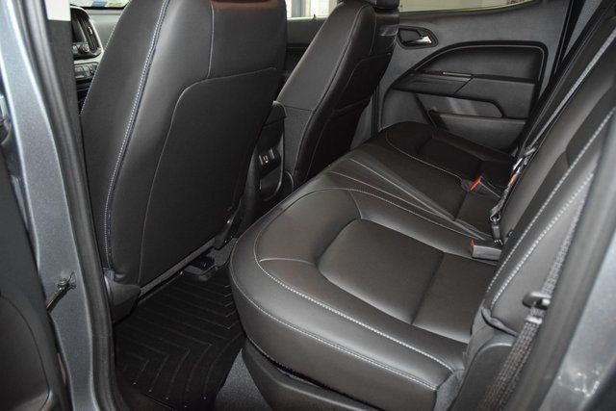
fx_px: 462
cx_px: 308
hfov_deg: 67.4
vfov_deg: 48.0
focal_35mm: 27
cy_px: 206
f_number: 3.5
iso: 3200
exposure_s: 1/60
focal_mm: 18
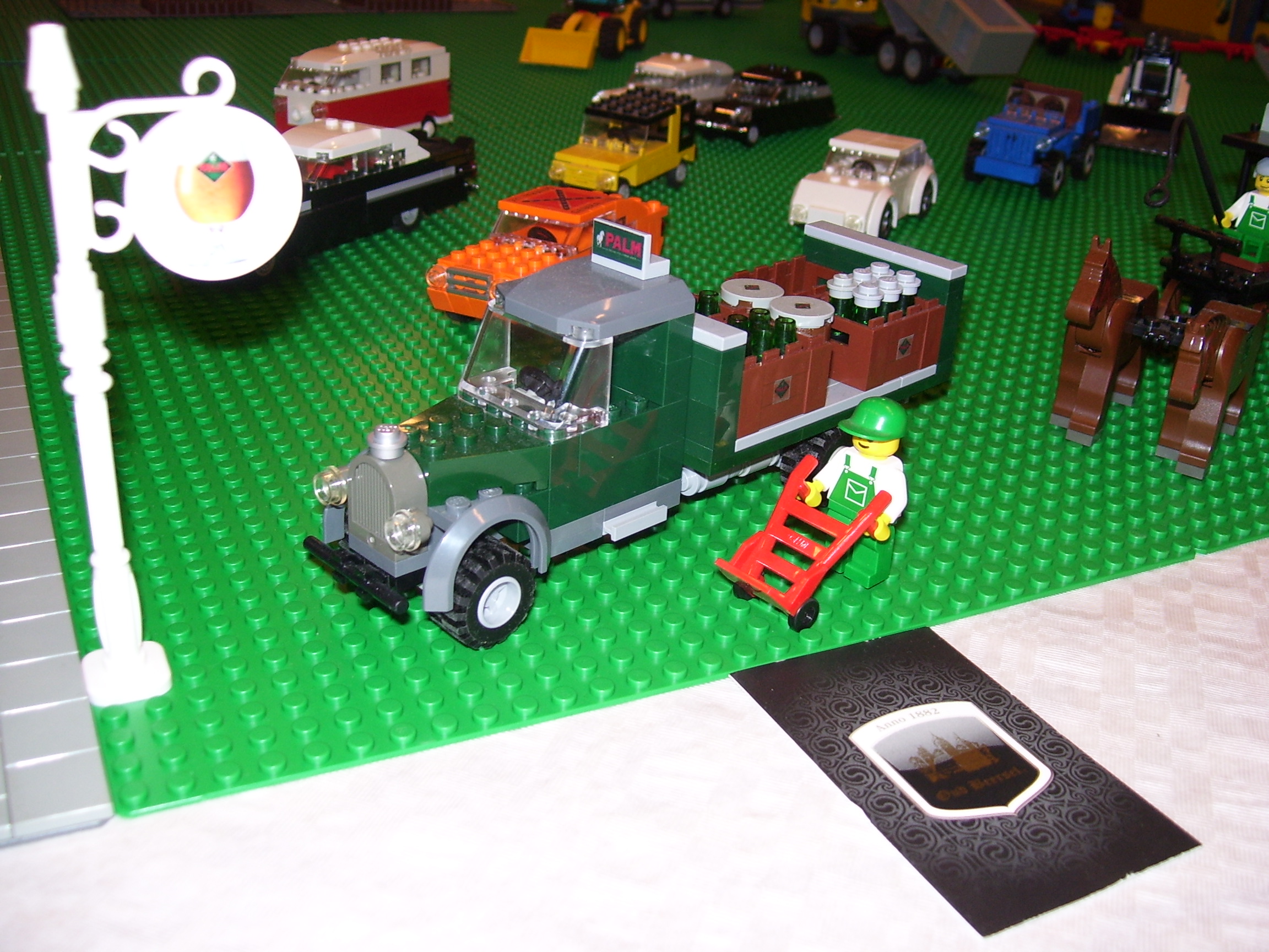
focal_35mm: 36
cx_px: 634
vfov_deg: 39.7
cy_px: 476
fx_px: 1320
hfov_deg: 51.4
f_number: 2.7
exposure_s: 1/60
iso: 80
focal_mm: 6
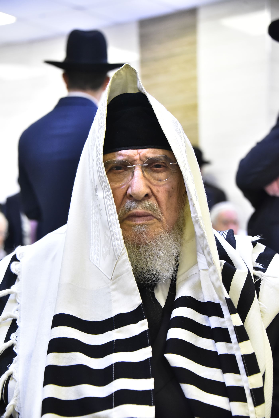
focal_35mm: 85
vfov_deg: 23.9
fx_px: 988
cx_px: 140
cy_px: 209
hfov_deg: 16.1
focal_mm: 85
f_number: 5.6
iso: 5000
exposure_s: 1/100
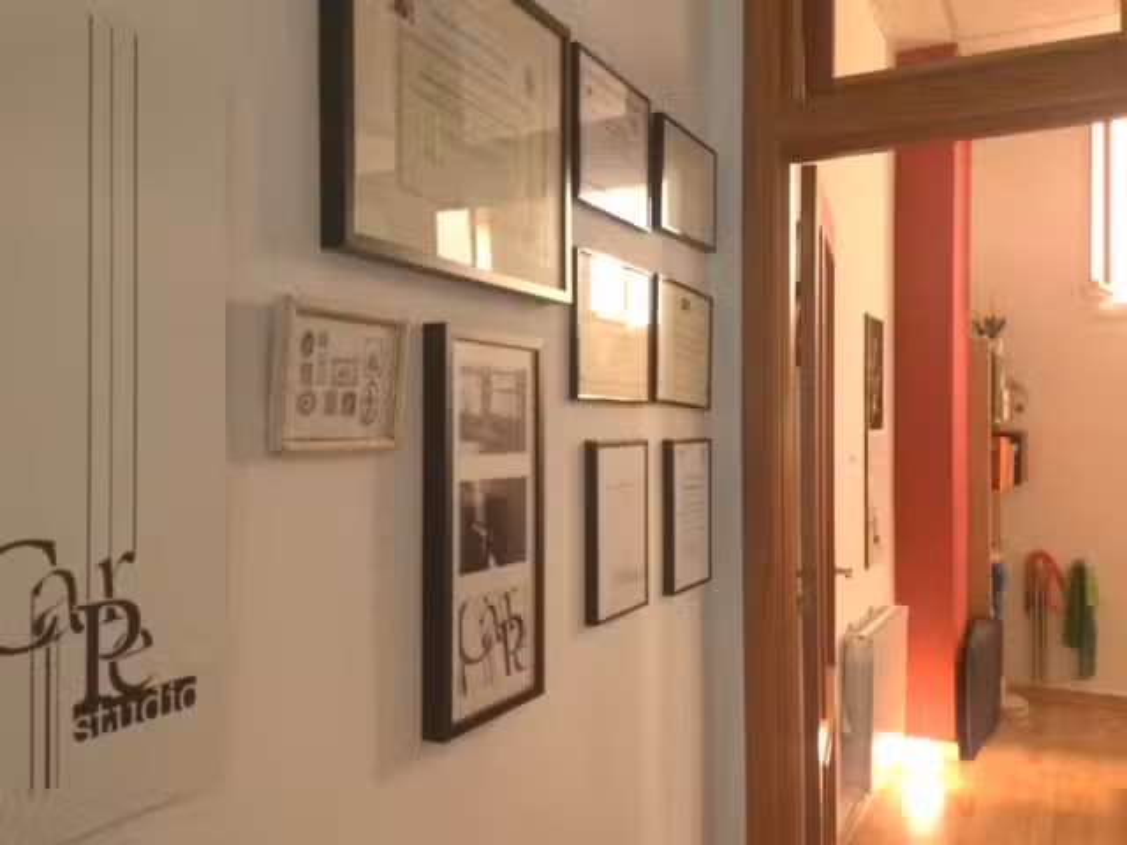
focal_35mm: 29
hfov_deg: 61.7
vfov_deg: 48.2
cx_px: 564
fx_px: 944
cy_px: 422
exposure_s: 1/20
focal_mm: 4.15
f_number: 2.2
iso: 320
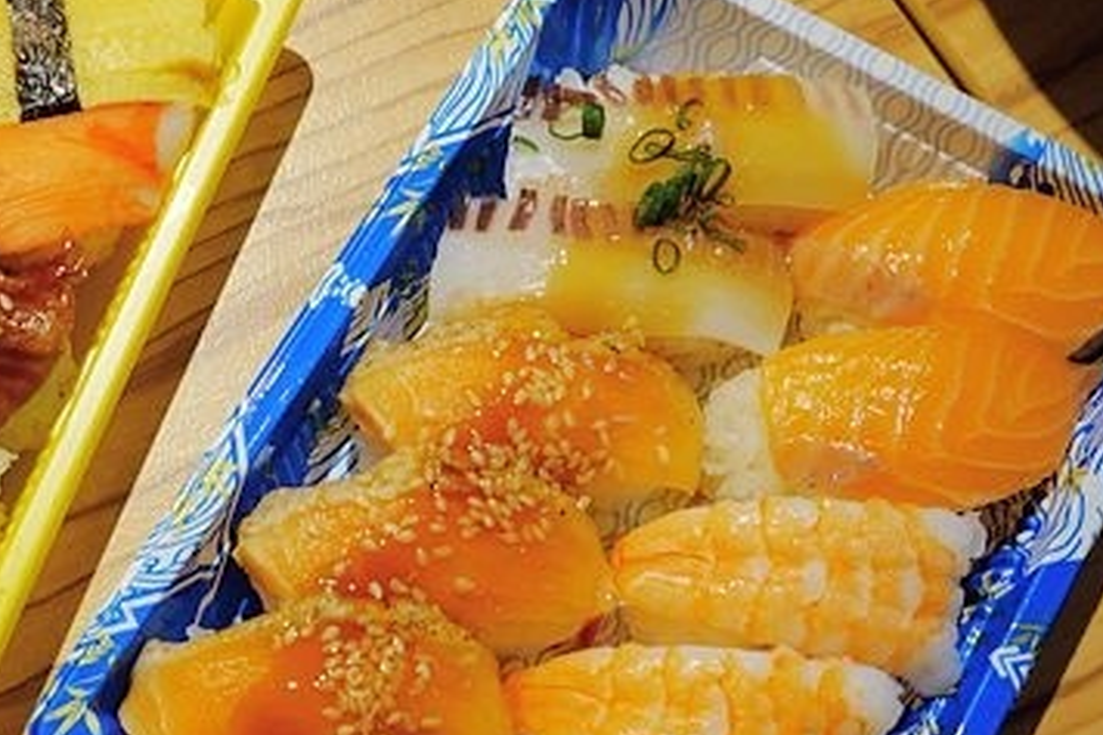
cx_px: 214
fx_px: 1899
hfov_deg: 31.5
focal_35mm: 62
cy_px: 451
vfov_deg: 21.8
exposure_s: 1/40
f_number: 3.5
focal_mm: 12.51
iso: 125
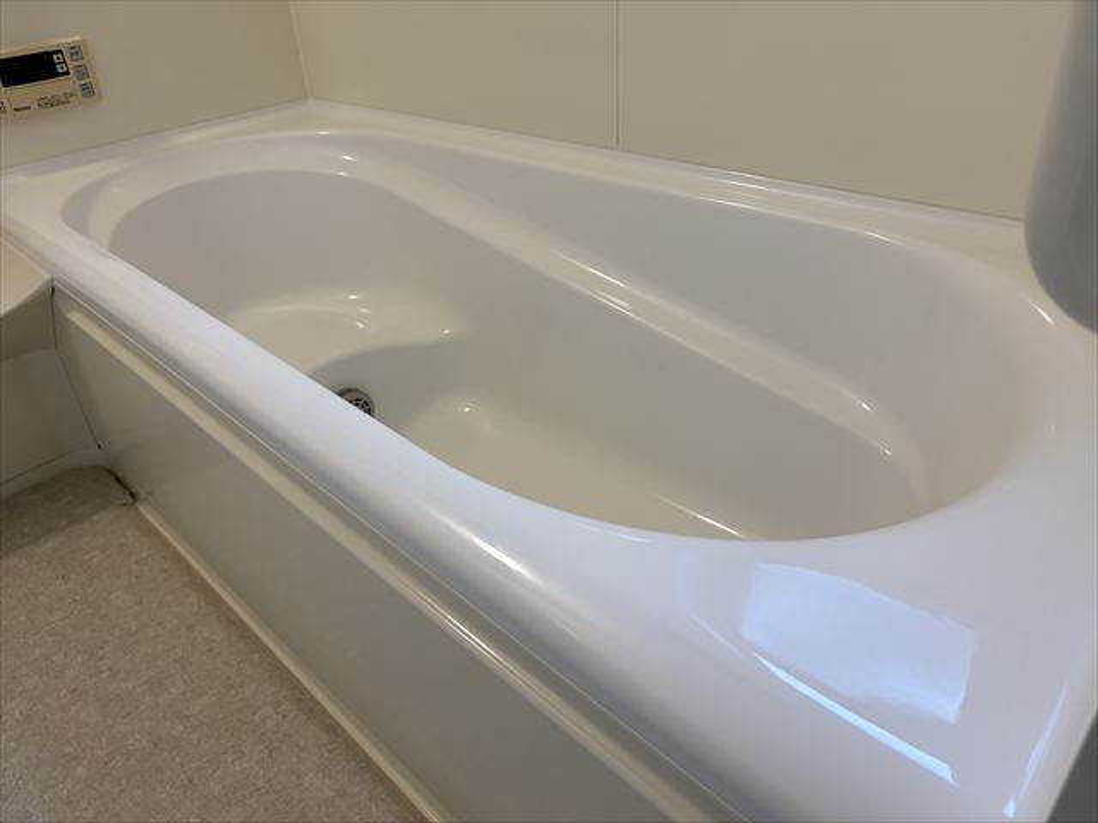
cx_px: 549
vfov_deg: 53.1
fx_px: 825
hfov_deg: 67.3
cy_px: 412
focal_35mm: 26
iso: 100
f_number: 1.6
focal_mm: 5.96
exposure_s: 1/60
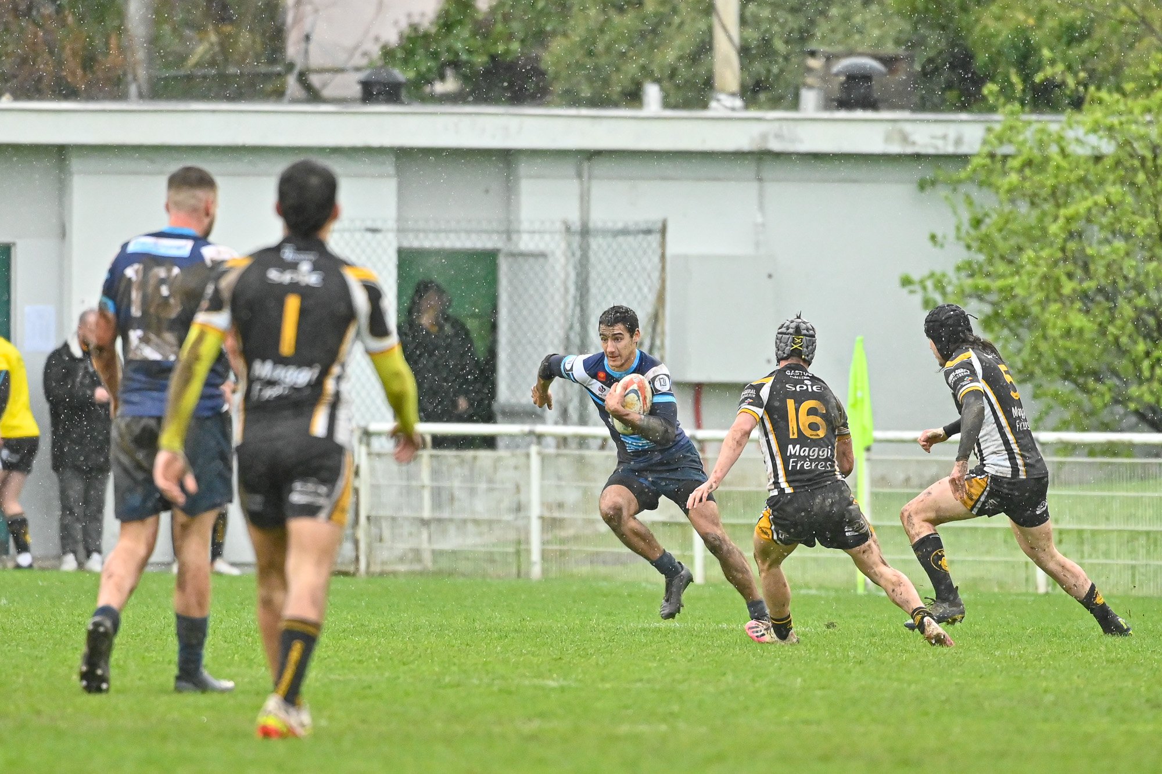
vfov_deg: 2.3
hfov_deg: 3.4
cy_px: 387
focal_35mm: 600
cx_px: 581
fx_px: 19364
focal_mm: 400
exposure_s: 1/1600
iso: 2200
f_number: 4
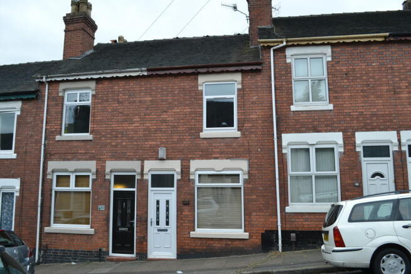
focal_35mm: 30
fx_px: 343
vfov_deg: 43.6
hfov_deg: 61.9
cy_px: 137
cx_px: 206
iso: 125
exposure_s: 1/125
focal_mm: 20
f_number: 5.6
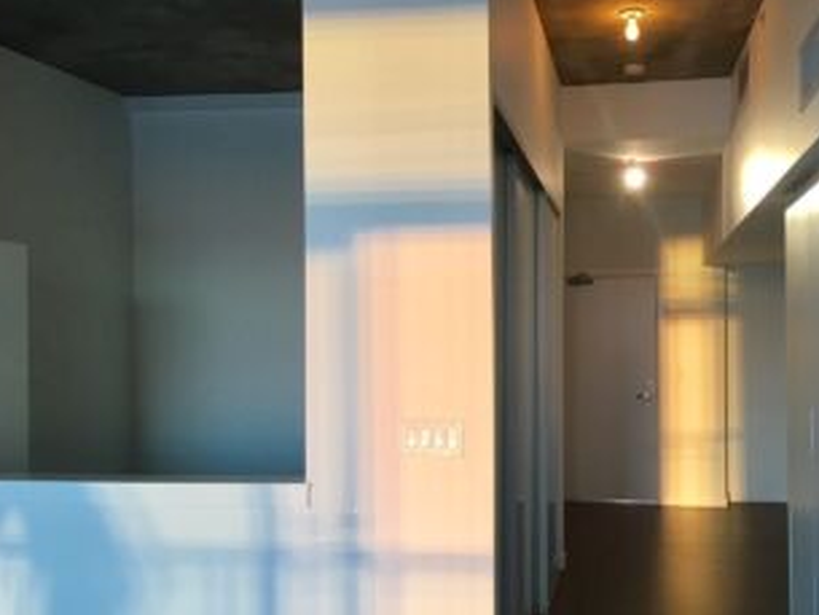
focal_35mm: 38
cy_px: 336
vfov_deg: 37.7
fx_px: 899
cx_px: 508
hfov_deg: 48.5
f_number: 2.2
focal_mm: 4.15
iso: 64
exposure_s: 1/30
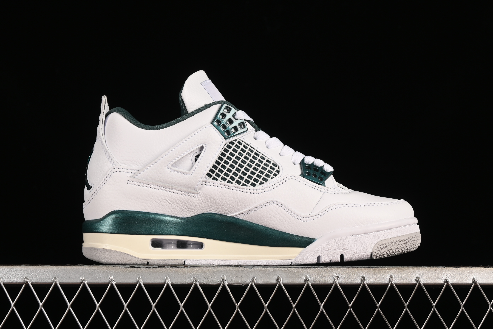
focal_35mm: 75
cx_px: 246
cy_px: 164
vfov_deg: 18.2
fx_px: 1027
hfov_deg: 27.0
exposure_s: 1/100
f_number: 8
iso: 160
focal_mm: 50
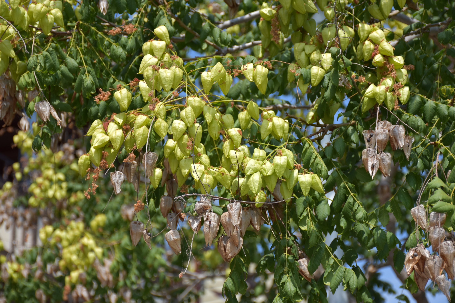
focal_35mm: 93
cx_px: 228
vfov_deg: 14.7
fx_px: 1175
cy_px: 152
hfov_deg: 21.9
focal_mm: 62
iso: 200
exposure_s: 1/1250
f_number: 5
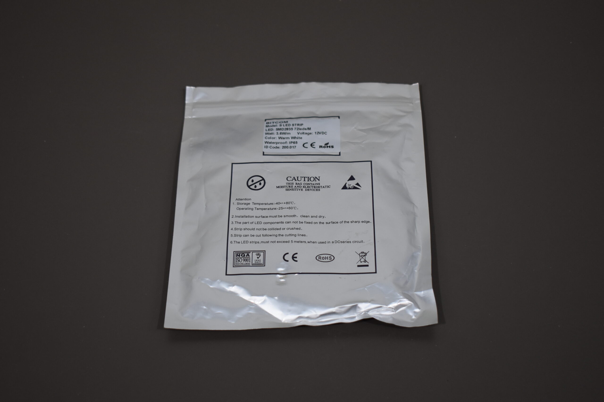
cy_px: 201
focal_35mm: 57
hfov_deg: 35.1
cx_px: 302
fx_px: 956
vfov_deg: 23.8
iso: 640
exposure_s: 1/250
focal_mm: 38
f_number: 4.8
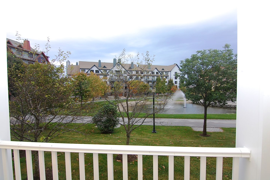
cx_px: 135
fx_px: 124
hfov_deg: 95.0
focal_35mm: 16
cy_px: 90
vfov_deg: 71.9
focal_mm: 11
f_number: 8
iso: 400
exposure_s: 1/250
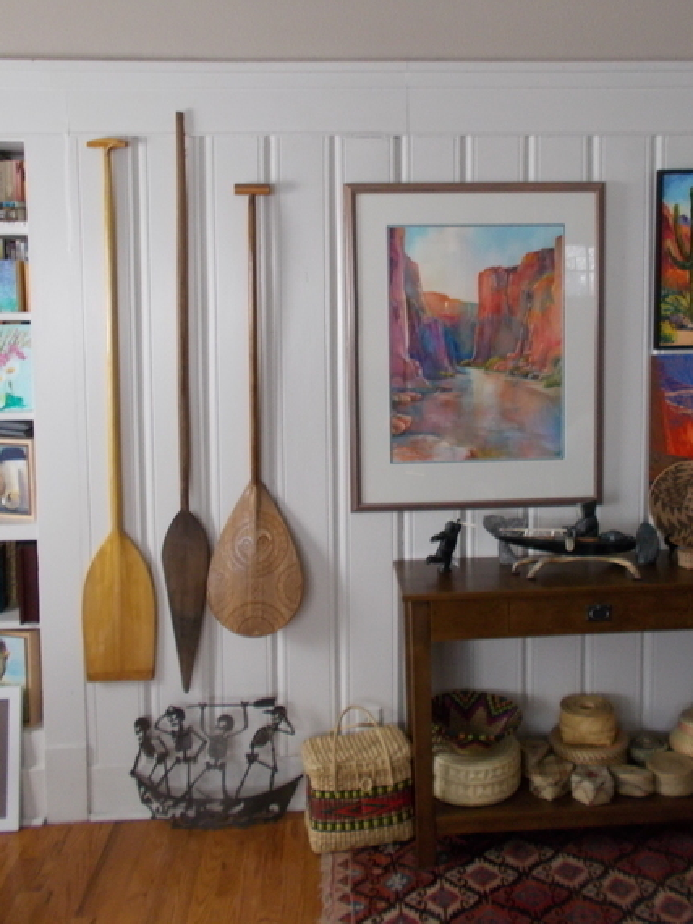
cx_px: 400
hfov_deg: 40.6
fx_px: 935
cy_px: 371
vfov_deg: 52.3
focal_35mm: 35
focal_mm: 4.6
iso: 200
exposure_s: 1/8
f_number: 3.2
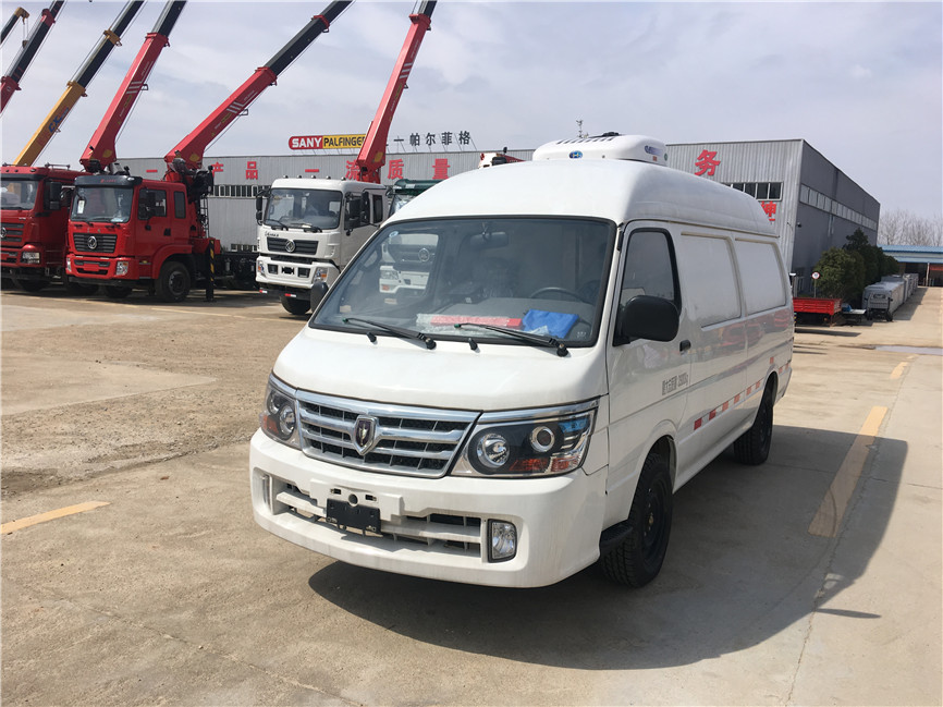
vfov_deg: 48.2
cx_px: 472
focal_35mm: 29
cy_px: 354
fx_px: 790
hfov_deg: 61.7
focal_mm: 4.15
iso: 25
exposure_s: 1/1748
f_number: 2.2
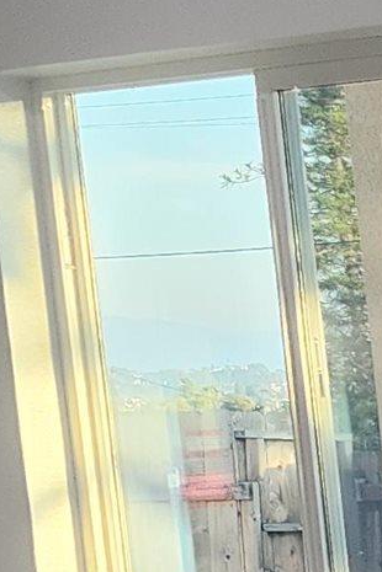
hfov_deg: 6.8
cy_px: 702
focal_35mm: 158
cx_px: 1532
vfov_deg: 12.7
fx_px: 2515
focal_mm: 6.4
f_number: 1.8
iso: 125
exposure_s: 1/180
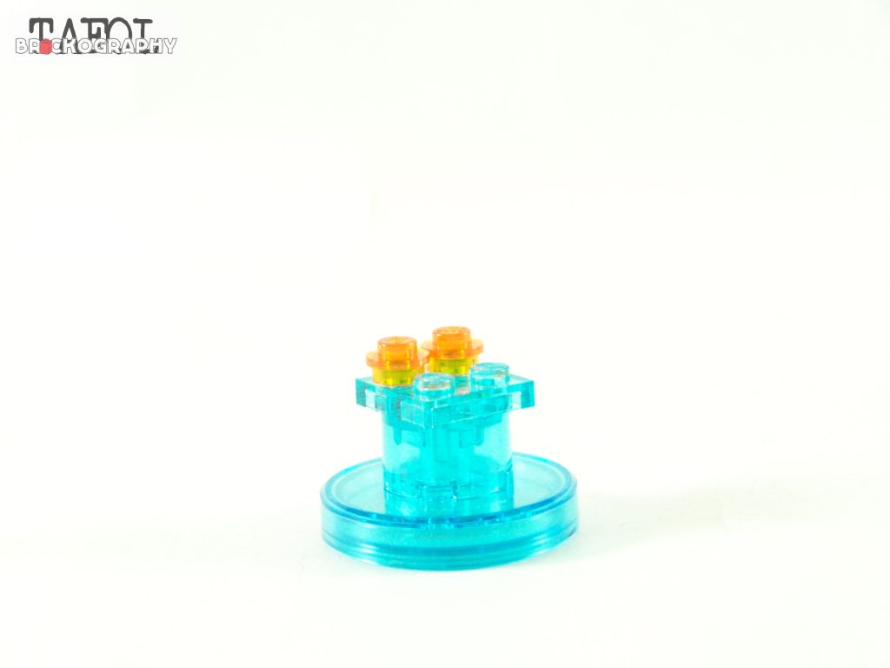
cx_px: 445
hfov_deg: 20.9
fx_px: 2417
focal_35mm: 94
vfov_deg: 15.7
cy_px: 334
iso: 400
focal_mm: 15.6
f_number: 3.6
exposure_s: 1/60
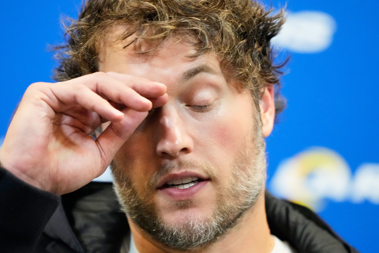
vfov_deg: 2.3
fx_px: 6317
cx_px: 190
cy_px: 126
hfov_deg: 3.4
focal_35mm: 600
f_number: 2.8
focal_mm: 400
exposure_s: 1/320
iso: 8000
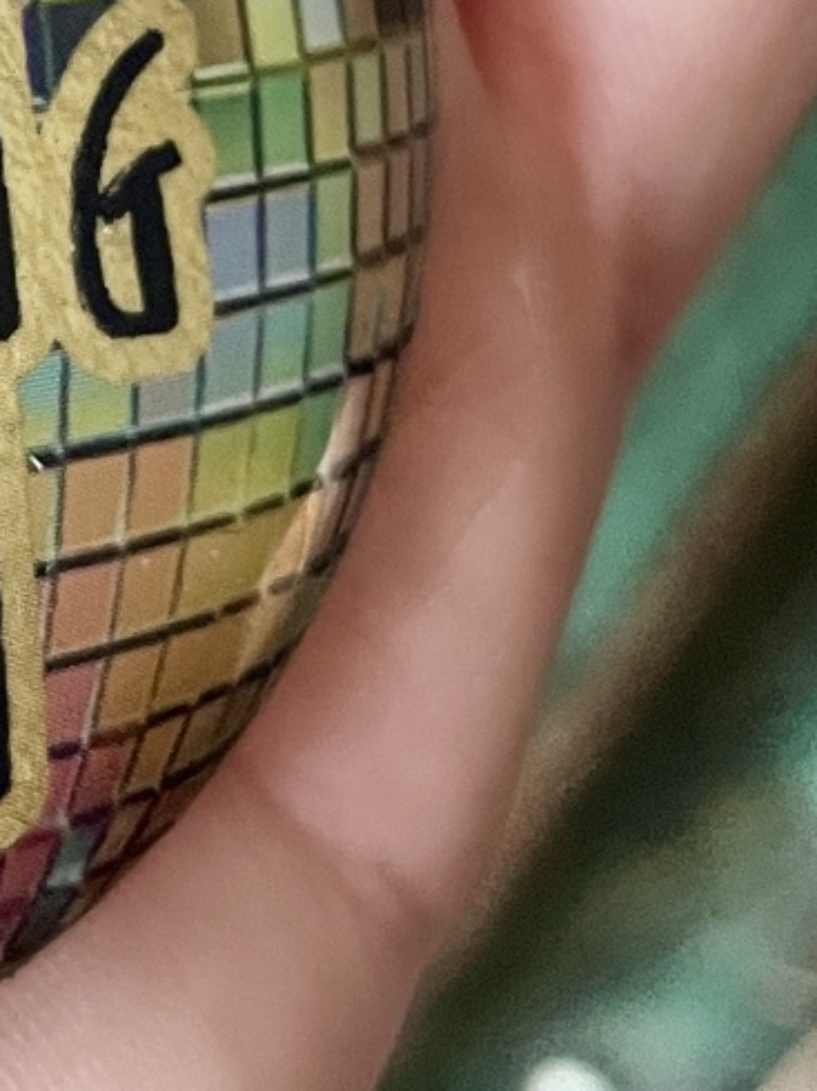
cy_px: -176
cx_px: -445
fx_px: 3370
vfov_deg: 17.6
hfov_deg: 13.0
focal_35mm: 107
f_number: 1.6
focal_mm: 4.2
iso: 250
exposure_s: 1/50
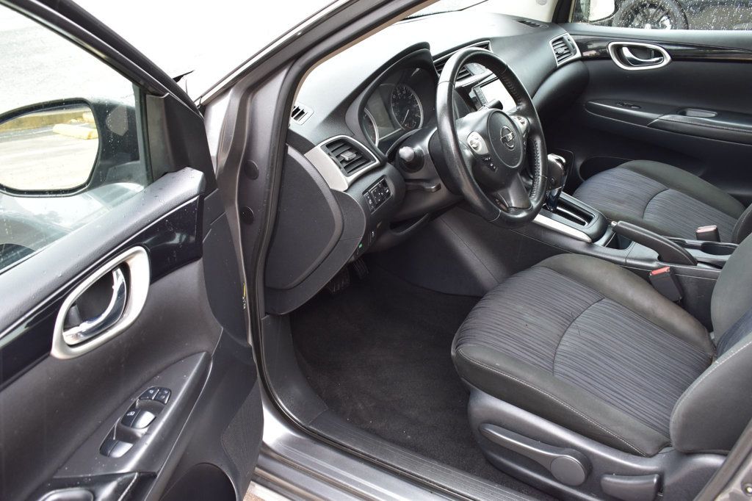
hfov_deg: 57.2
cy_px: 250
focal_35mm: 33
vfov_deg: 39.9
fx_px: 689
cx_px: 376
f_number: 7.1
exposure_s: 1/30
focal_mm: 22
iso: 400
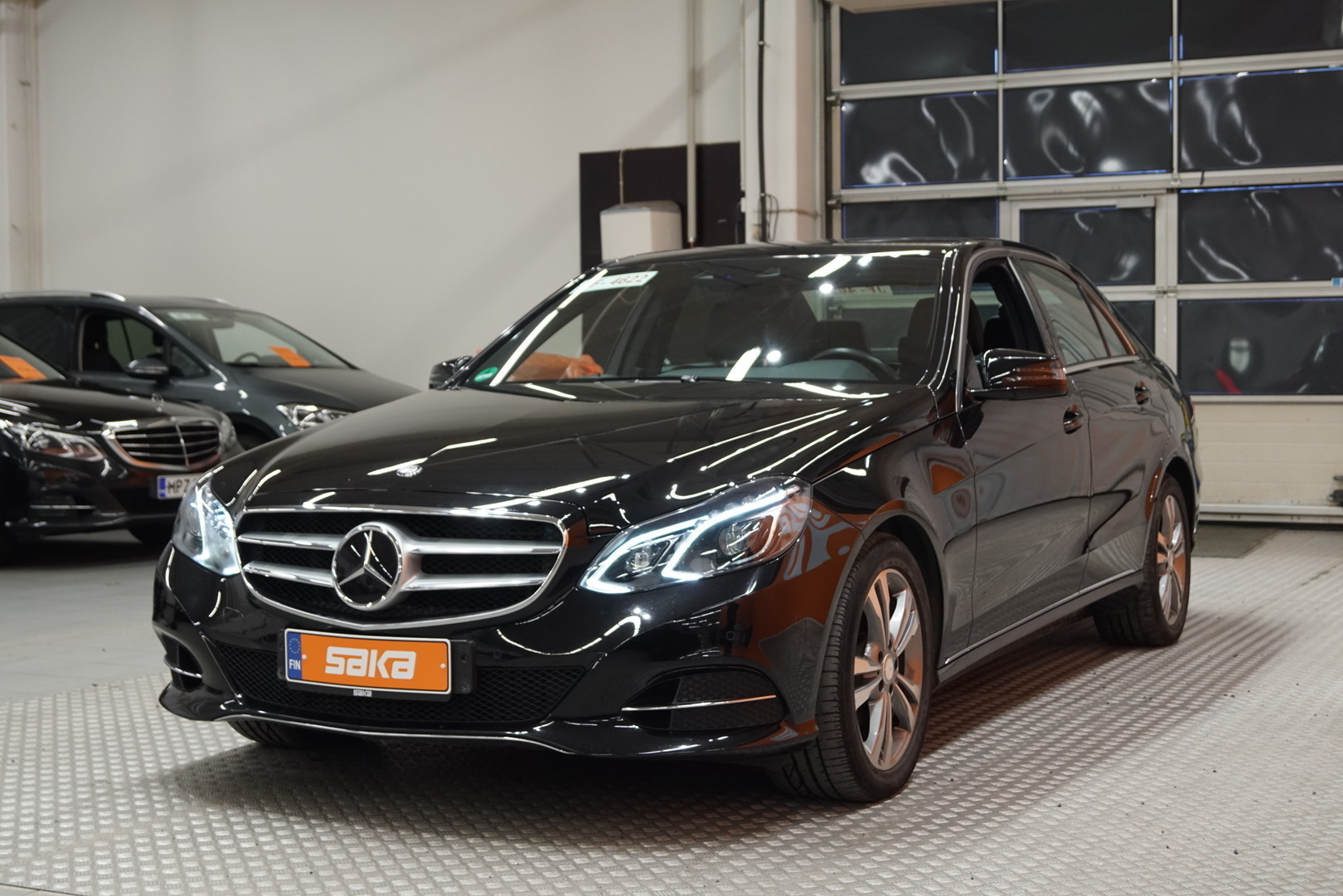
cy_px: 448
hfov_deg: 37.9
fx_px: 1958
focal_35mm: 52
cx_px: 672
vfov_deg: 25.8
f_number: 5.6
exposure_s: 1/50
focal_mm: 35
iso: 800
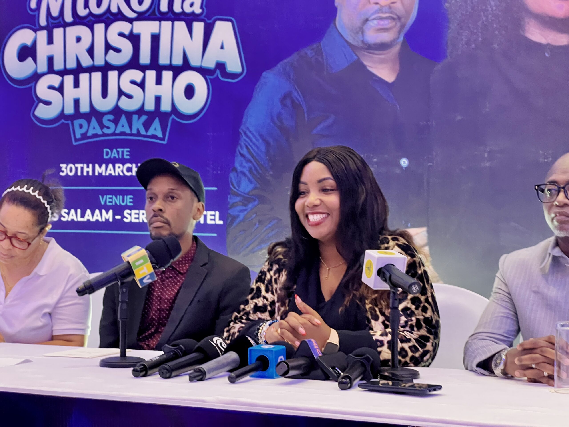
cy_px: 214
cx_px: 284
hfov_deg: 25.3
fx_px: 1266
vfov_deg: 19.1
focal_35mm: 77
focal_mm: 9
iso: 640
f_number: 2.8
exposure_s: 1/34
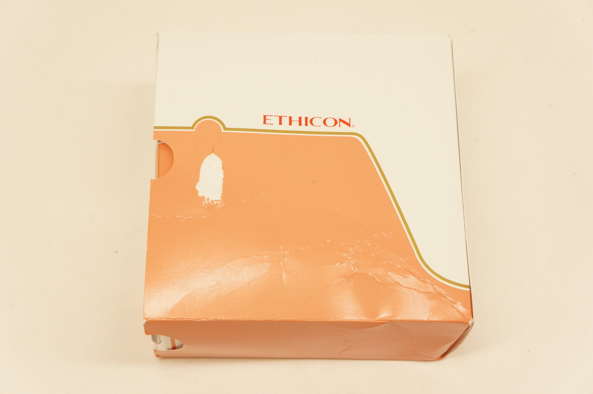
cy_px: 197
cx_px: 296
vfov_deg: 25.0
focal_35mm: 54
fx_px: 888
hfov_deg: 36.9
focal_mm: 36
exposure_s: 1/80
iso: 400
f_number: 6.3
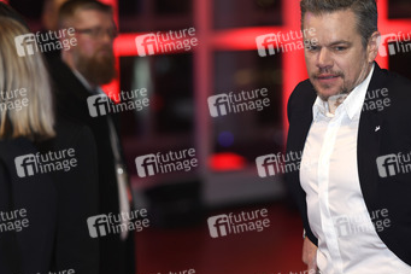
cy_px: 133
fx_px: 2567
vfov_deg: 6.1
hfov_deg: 9.1
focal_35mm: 225
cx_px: 255
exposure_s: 1/640
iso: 800
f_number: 3.5
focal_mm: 170
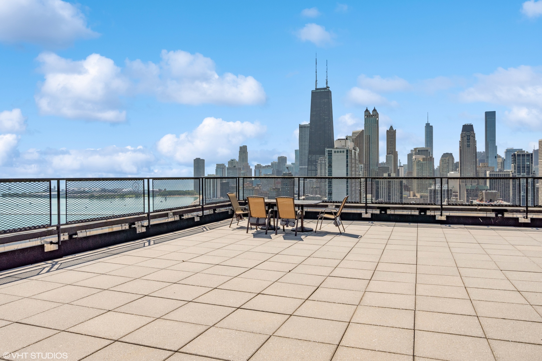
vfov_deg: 51.3
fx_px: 376
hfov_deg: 71.5
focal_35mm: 25
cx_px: 271
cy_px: 180
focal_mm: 17
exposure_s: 1/640
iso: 320
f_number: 11
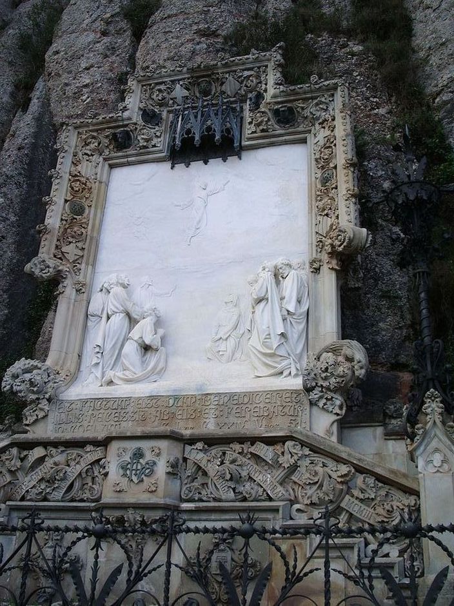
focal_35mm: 41
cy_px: 303
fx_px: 718
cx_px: 227
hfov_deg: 35.1
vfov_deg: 45.8
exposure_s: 1/125
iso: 50
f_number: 4.6
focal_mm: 6.8
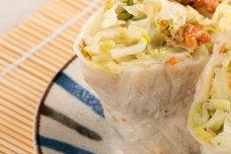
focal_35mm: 613
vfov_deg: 2.2
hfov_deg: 3.4
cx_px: 203
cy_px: 105
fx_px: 3933
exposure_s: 1/125
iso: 100
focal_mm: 228
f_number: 11
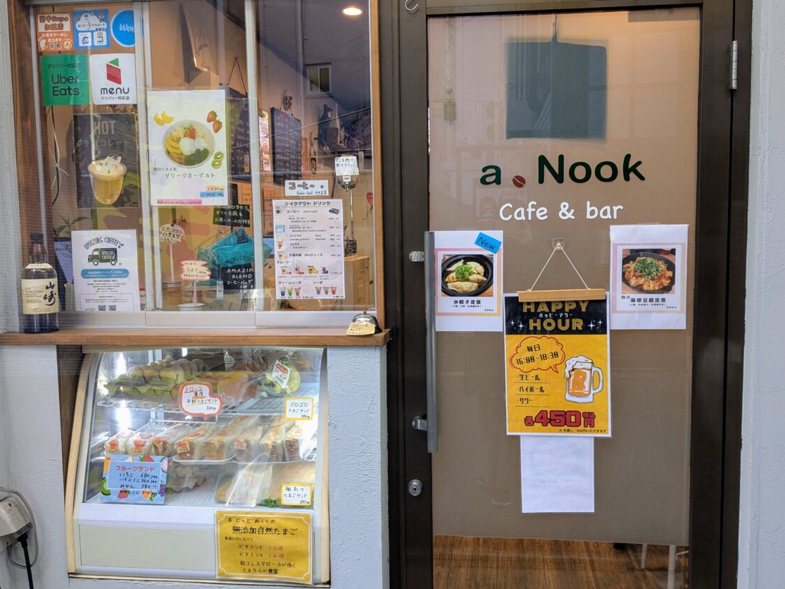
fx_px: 703
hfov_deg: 58.3
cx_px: 414
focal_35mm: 31
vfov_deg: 45.4
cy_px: 278
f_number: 1.73
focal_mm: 4.38
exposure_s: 1/60
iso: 92
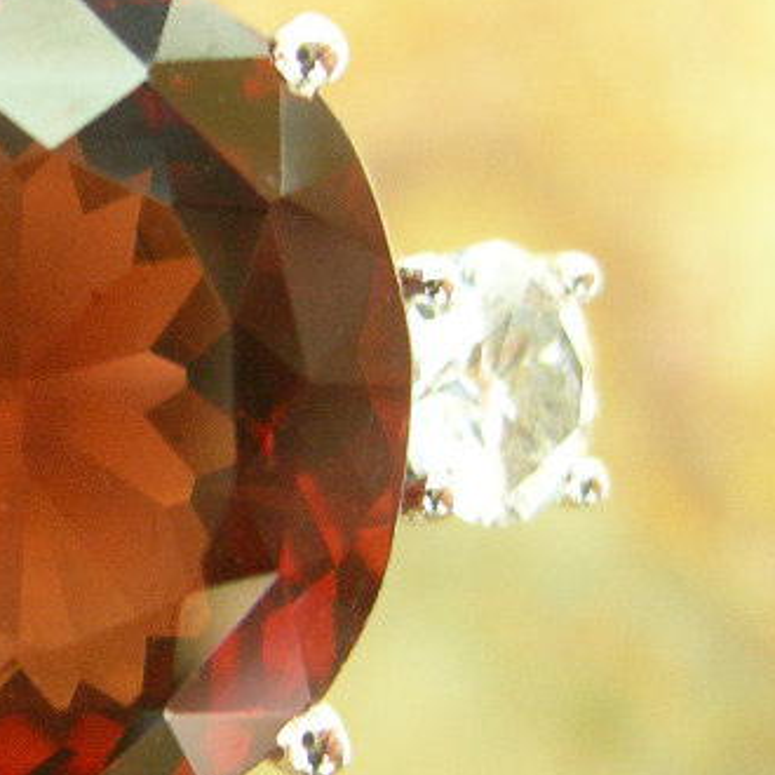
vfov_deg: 26.1
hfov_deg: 25.1
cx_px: 40
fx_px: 1672
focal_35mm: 66
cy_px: 406
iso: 115
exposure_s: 1/4.2
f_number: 2.8
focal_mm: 7.8
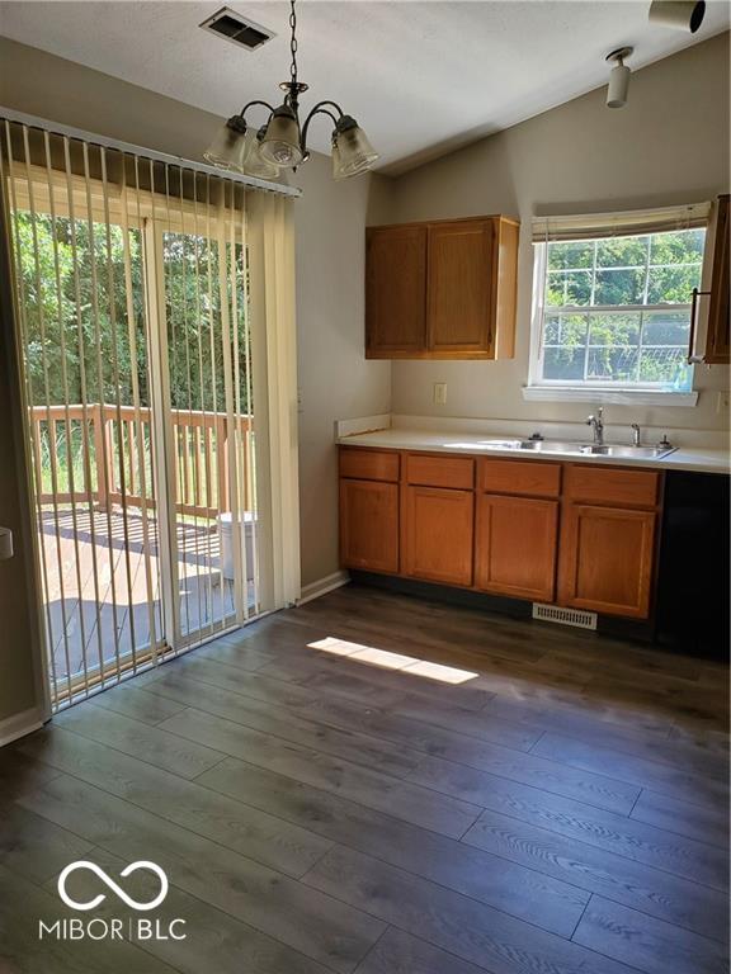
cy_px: 487
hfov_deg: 53.1
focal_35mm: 26
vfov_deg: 67.3
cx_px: 366
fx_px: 732
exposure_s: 1/120
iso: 80
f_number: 2.4
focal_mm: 4.3
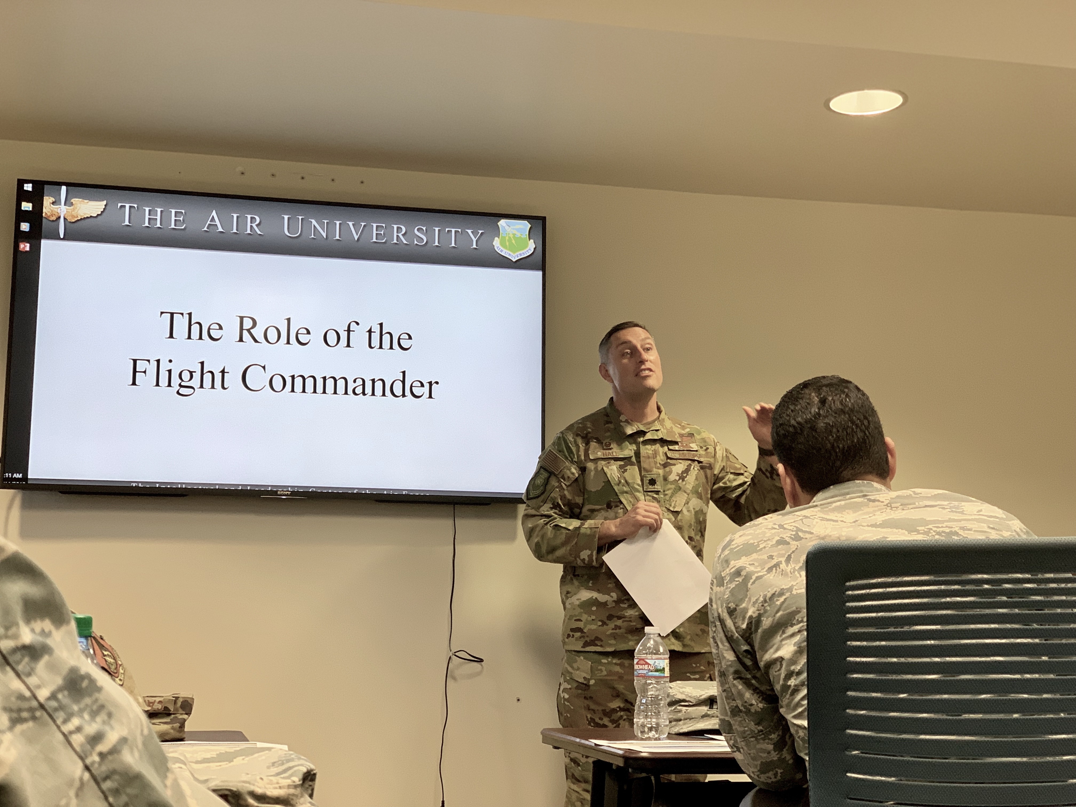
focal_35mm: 52
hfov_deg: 36.8
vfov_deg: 28.0
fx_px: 1616
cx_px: 538
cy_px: 404
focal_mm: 6
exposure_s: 1/60
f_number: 2.4
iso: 100
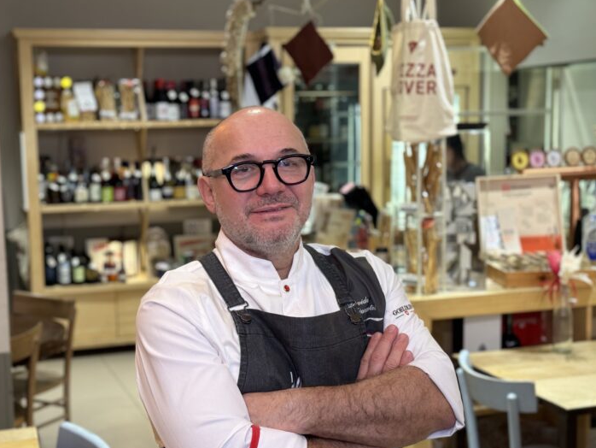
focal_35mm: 55
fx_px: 947
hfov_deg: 34.9
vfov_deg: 26.6
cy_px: 239
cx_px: 265
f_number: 1.78
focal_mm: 6.86
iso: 250
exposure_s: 1/36
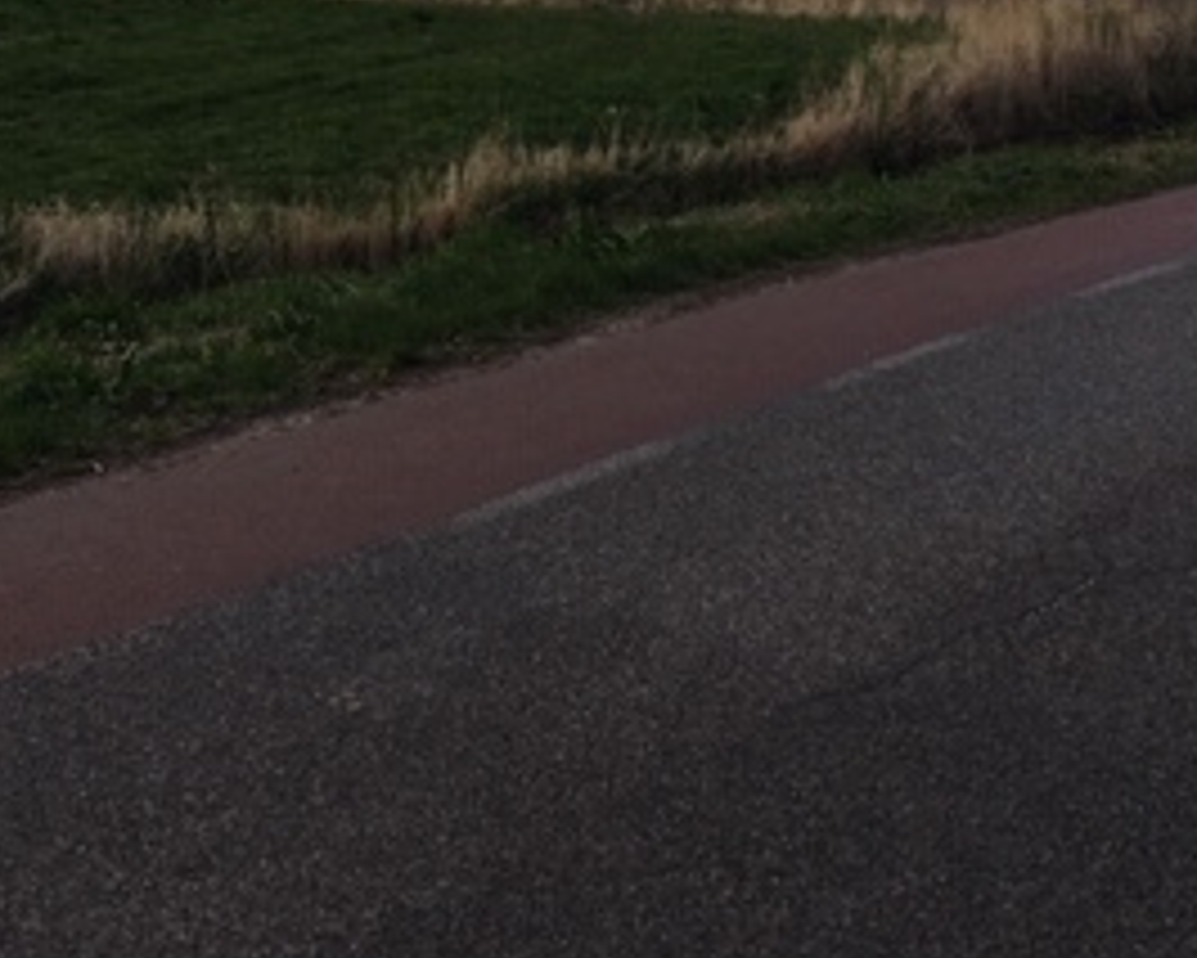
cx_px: 360
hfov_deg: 27.6
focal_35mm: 68
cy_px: -99
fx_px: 2410
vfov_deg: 21.3
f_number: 2.2
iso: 25
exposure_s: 1/605
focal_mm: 4.15
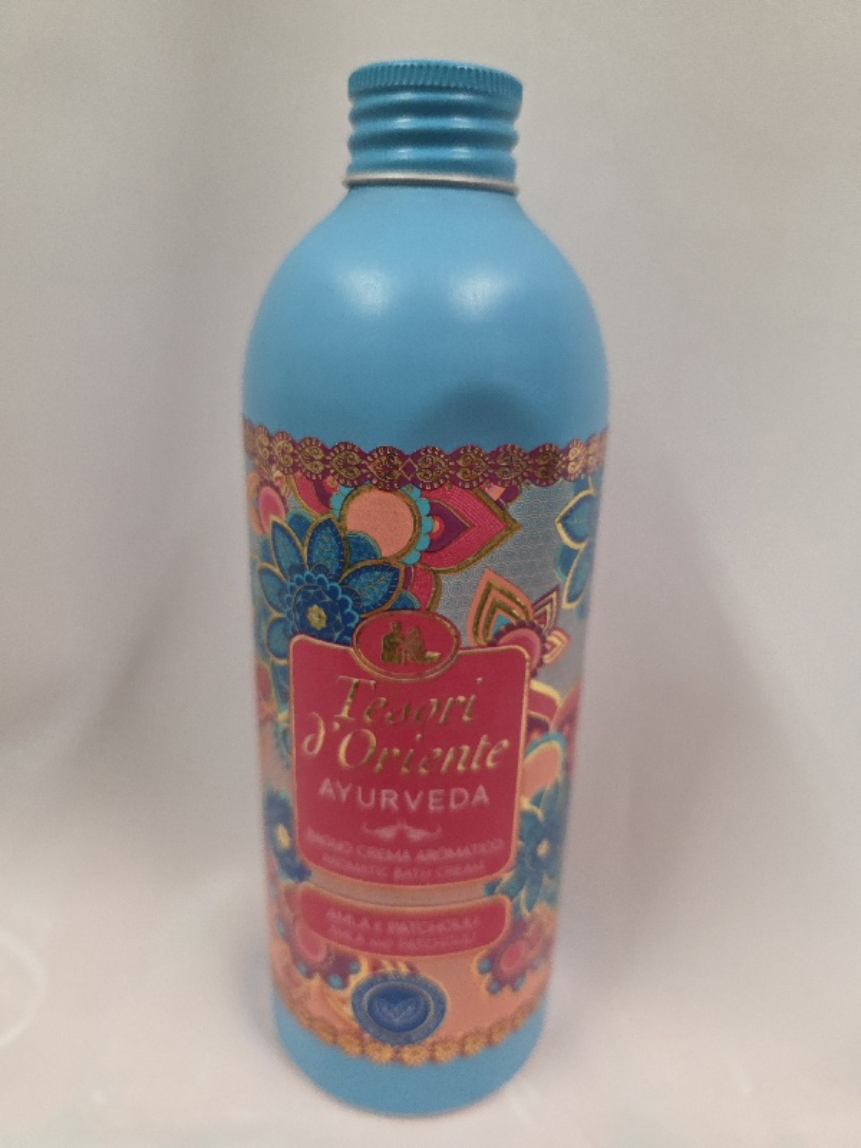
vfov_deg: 73.9
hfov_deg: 58.9
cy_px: 574
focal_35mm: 23
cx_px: 430
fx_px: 763
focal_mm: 6.3
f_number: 1.7
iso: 500
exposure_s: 1/101
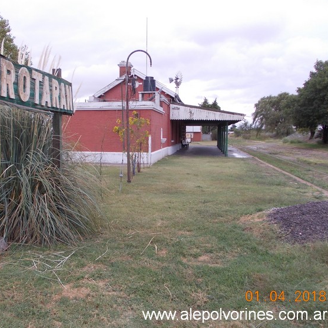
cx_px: 124
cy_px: 167
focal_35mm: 34
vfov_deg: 48.4
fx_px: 364
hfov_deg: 48.0
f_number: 2.7
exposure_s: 1/250
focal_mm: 4
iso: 80
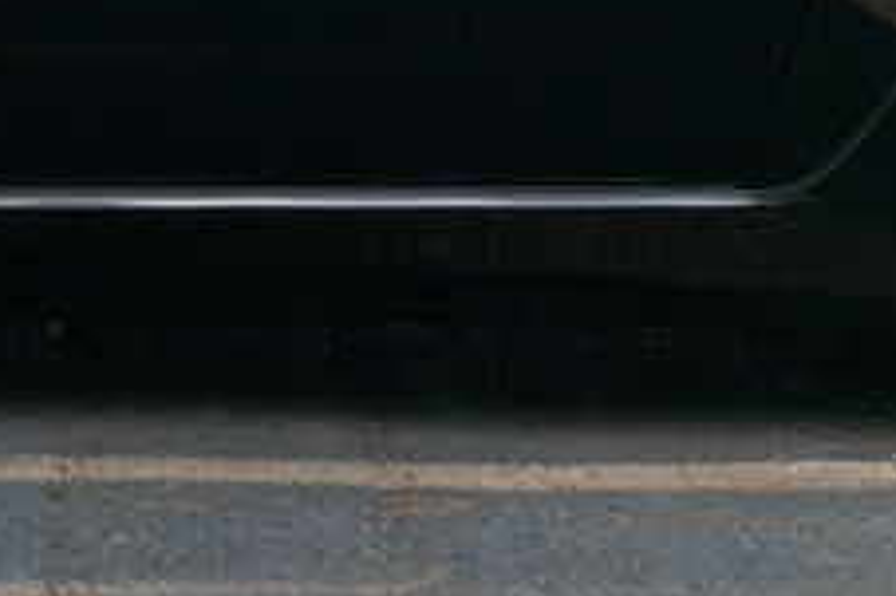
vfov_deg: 4.9
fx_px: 6895
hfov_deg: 7.4
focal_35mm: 277
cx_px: 292
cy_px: -257
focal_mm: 41
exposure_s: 1/160
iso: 320
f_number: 5.6
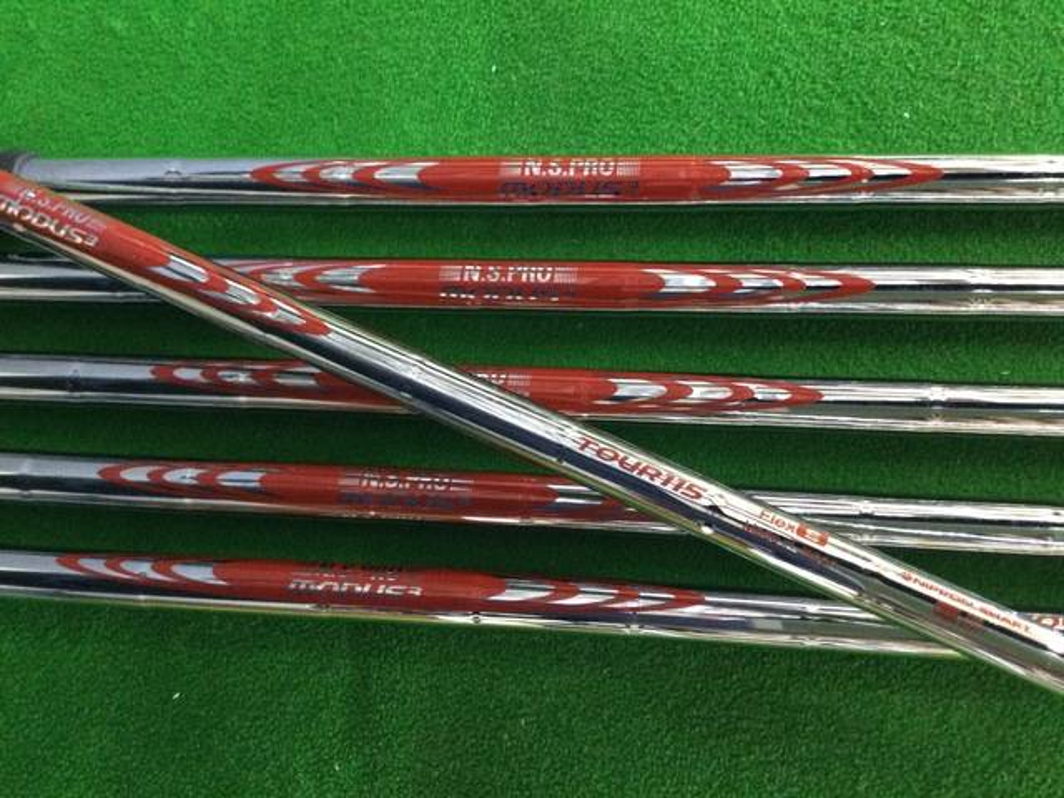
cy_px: 399
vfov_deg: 45.4
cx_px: 532
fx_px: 953
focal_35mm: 31
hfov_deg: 58.4
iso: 200
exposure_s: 1/15
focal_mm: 3.3
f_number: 2.4
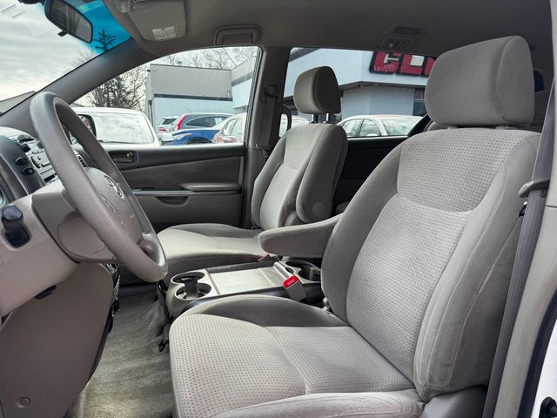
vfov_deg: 56.8
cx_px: 278
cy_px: 209
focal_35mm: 24
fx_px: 386
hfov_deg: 71.6
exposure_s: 1/639
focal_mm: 6.76
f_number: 1.78
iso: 80
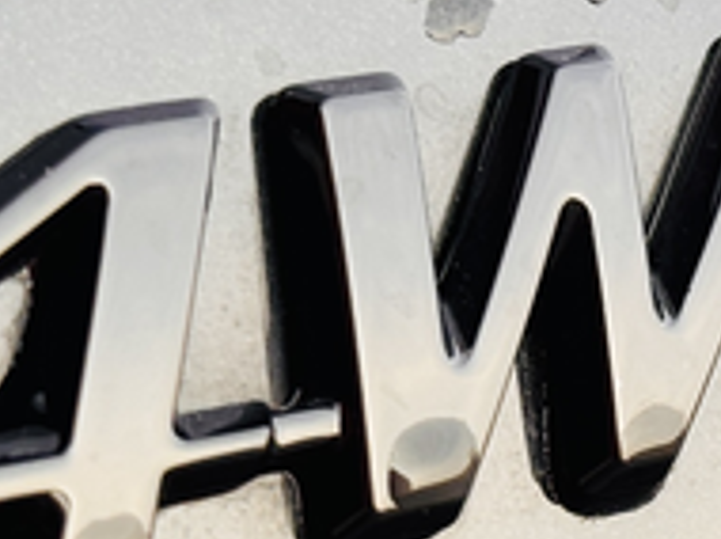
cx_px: 903
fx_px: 4951
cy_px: 51
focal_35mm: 238
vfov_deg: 6.2
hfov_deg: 8.2
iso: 64
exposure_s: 1/461
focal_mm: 6.76
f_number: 1.78
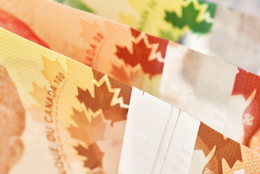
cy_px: 112
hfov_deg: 24.7
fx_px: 592
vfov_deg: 16.6
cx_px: 171
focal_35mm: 82
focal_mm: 60
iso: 100
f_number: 16
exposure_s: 1/160
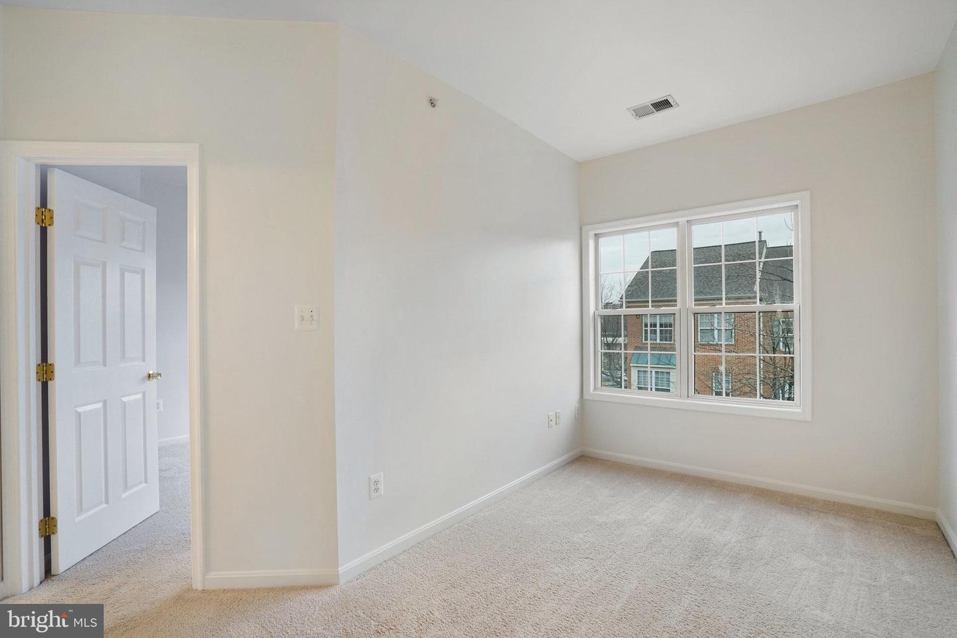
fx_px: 425
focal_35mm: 16
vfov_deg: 73.7
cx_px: 478
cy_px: 319
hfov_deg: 96.7
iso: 1250
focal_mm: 16
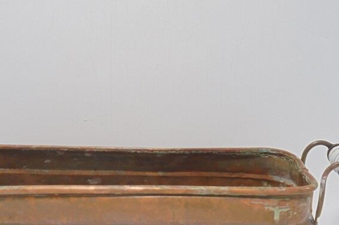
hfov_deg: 31.7
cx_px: 116
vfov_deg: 21.3
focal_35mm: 63
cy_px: 183
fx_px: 593
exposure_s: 1/30
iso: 100
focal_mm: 6.9
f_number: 4.2
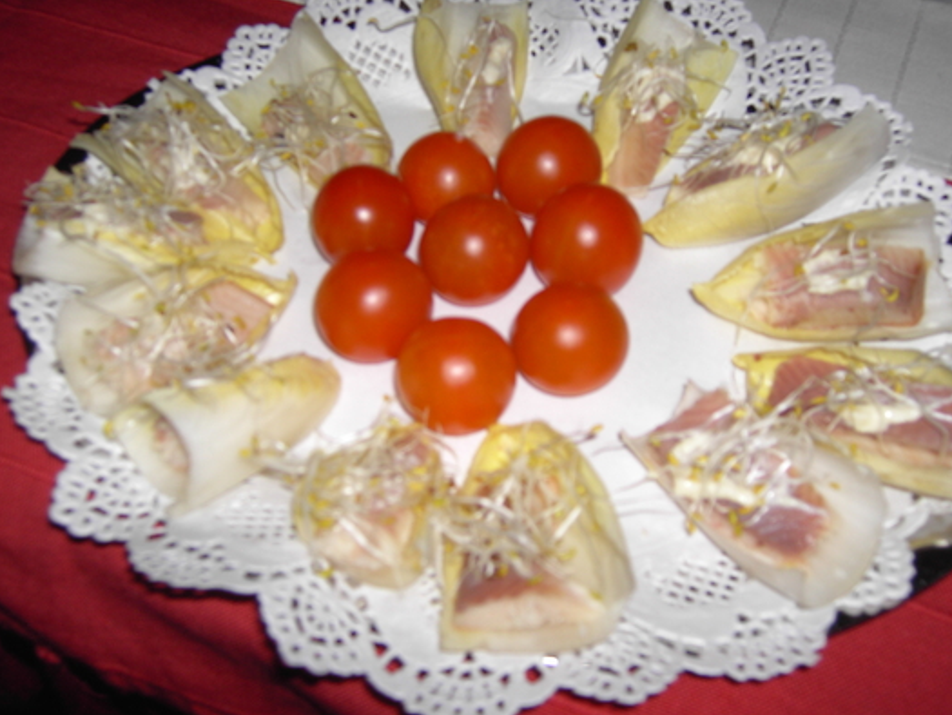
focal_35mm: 40
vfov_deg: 36.0
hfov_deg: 46.8
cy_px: 332
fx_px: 1100
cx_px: 482
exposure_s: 1/50
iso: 50
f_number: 2.8
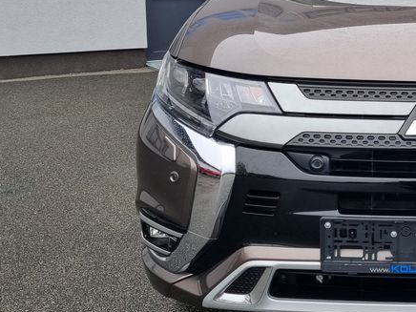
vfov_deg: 23.6
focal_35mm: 61
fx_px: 733
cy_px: 55
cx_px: 426
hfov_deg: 29.4
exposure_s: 1/155
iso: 50
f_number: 1.8
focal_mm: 5.4
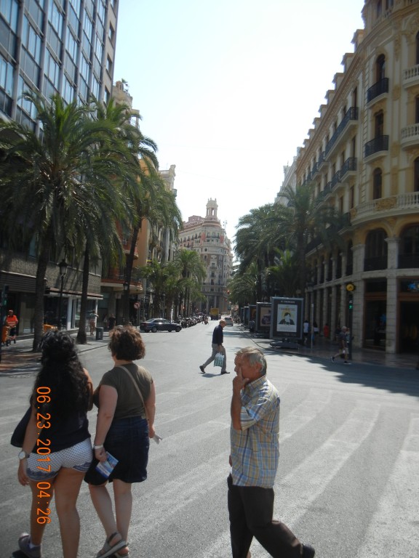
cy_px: 279
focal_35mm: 30
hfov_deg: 46.8
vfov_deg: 60.0
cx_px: 210
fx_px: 484
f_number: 7
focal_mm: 5.4
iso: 160
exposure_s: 1/383
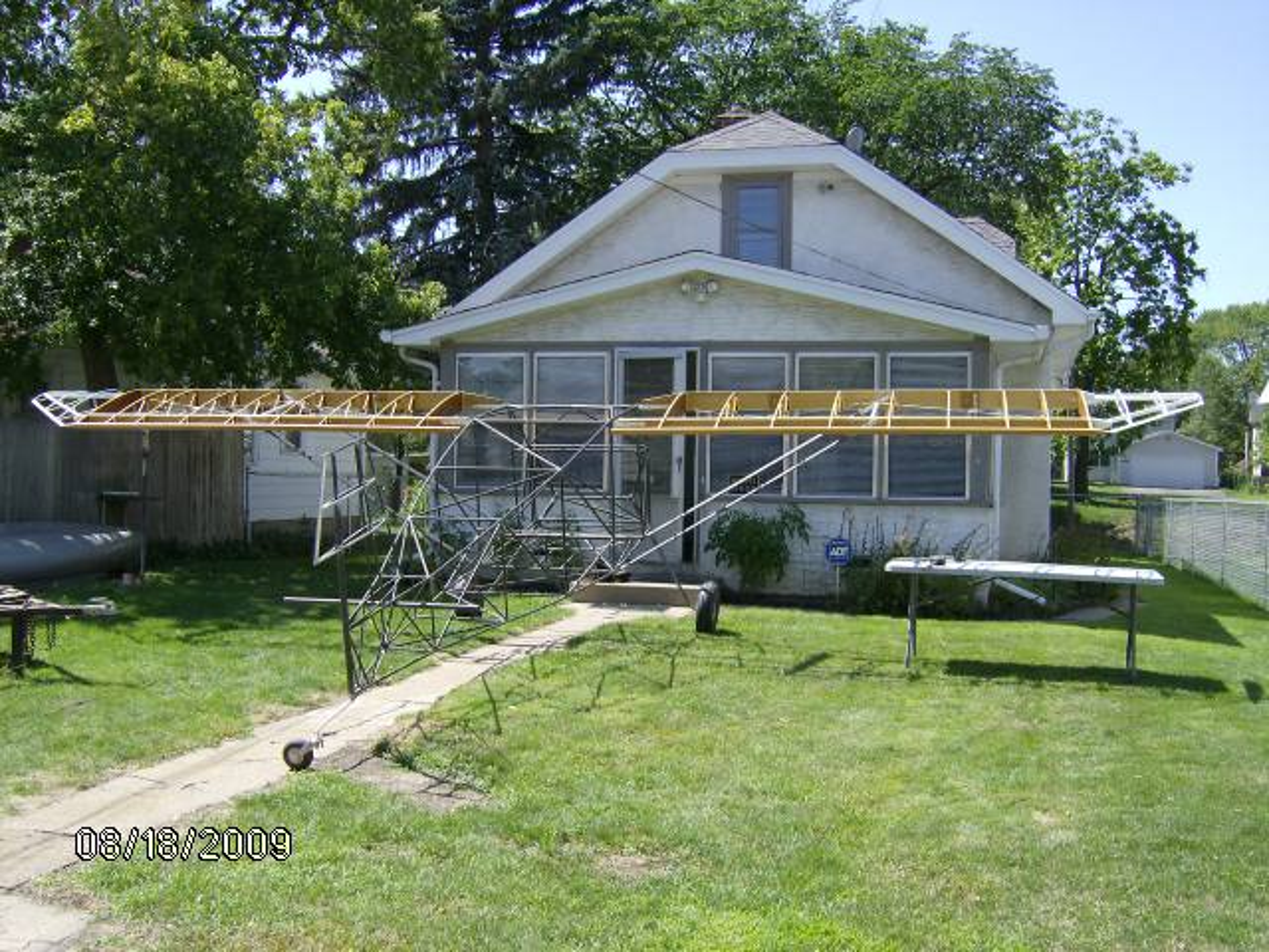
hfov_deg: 51.4
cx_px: 634
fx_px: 1320
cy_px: 476
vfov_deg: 39.7
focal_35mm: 36
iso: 100
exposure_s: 1/368
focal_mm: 6
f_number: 4.7
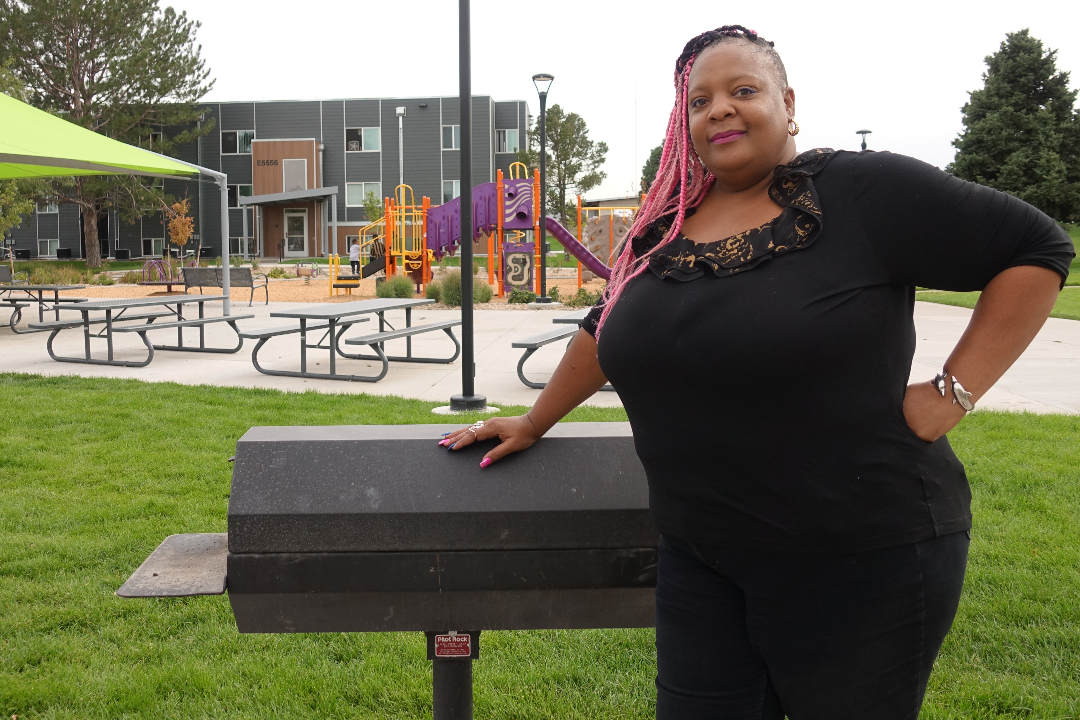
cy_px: 290
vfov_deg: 34.9
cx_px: 433
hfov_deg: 50.4
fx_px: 1140
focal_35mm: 38
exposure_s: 1/640
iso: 125
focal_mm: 11.33
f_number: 2.8
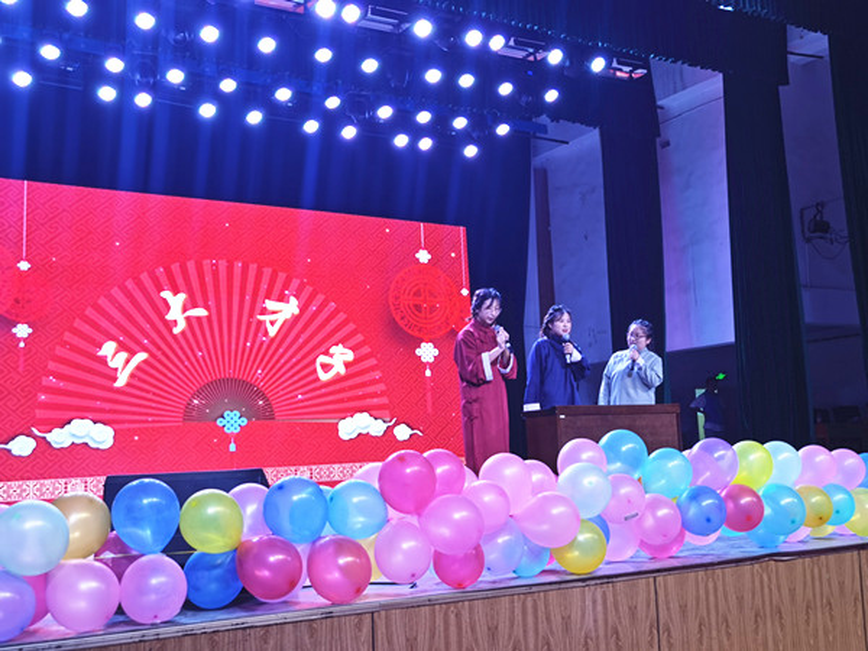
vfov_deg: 36.0
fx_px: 1003
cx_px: 434
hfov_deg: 46.8
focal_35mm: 40
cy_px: 326
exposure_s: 1/100
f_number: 1.6
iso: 50
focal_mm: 5.56
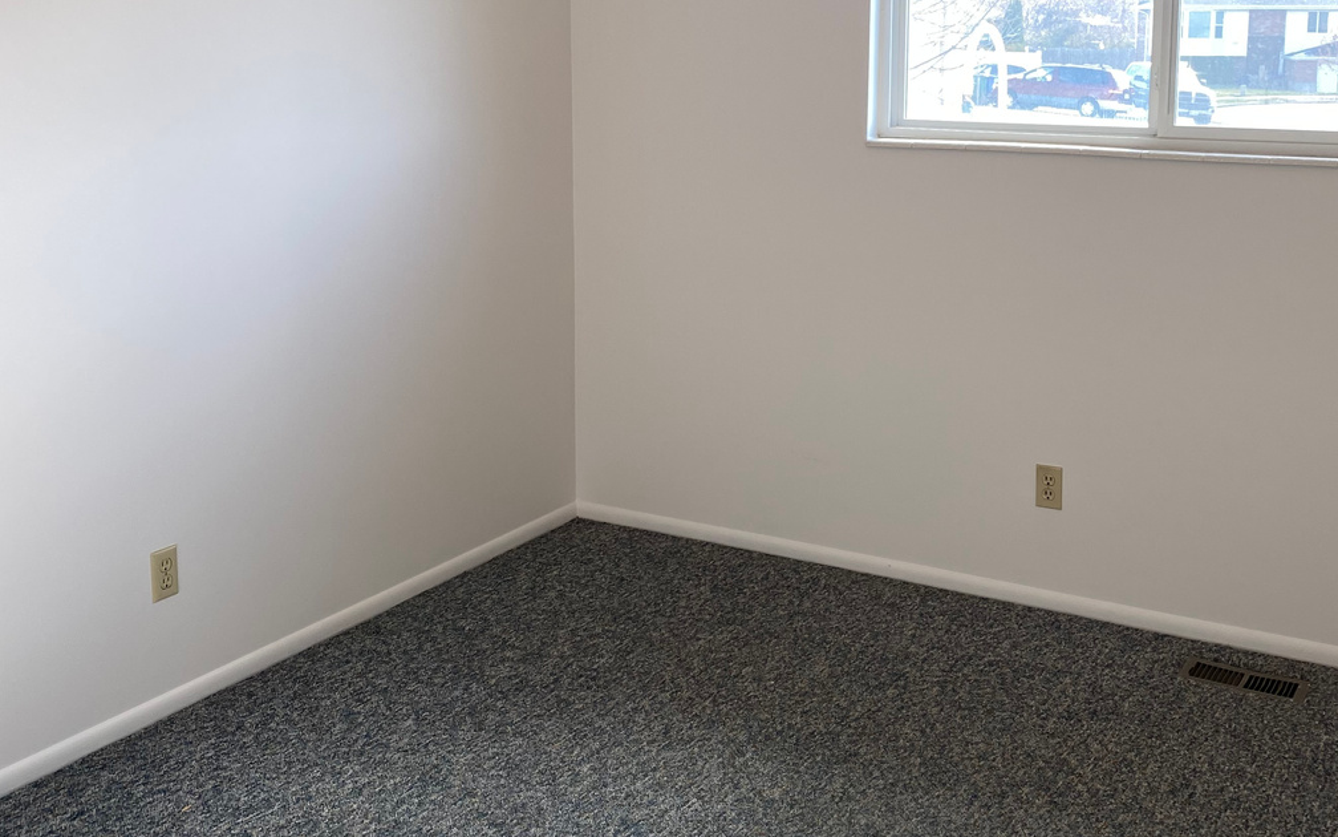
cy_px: 255
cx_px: 733
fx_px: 1532
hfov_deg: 47.1
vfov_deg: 30.2
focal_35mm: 42
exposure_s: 1/120
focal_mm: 4.25
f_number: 1.8
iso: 40
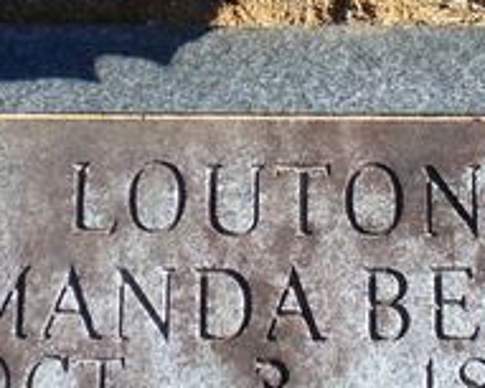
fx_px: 2169
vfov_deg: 10.2
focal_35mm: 151
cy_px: -8
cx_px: 229
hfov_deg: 12.8
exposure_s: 1/200
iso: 80
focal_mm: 6.1
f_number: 5.6
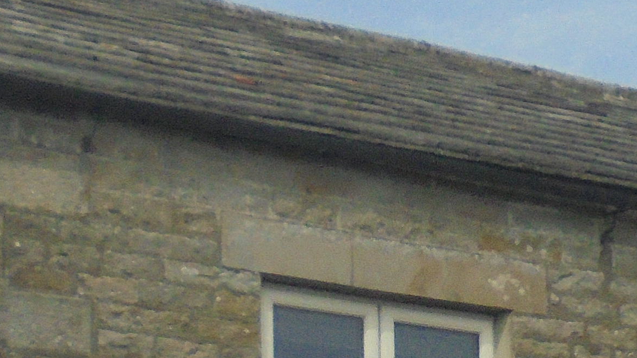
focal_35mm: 139
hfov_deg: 15.4
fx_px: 2348
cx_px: 430
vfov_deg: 8.7
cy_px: 331
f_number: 11.8
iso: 200
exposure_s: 1/250
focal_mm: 5.3
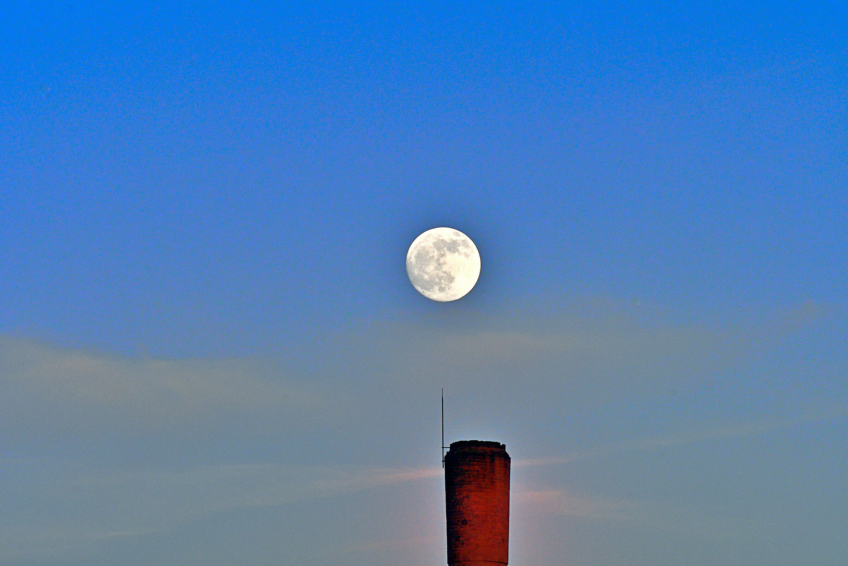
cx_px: 424
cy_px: 283
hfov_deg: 6.2
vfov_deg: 4.2
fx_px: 7773
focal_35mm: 330
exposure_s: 1/200
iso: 320
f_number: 14
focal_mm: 220
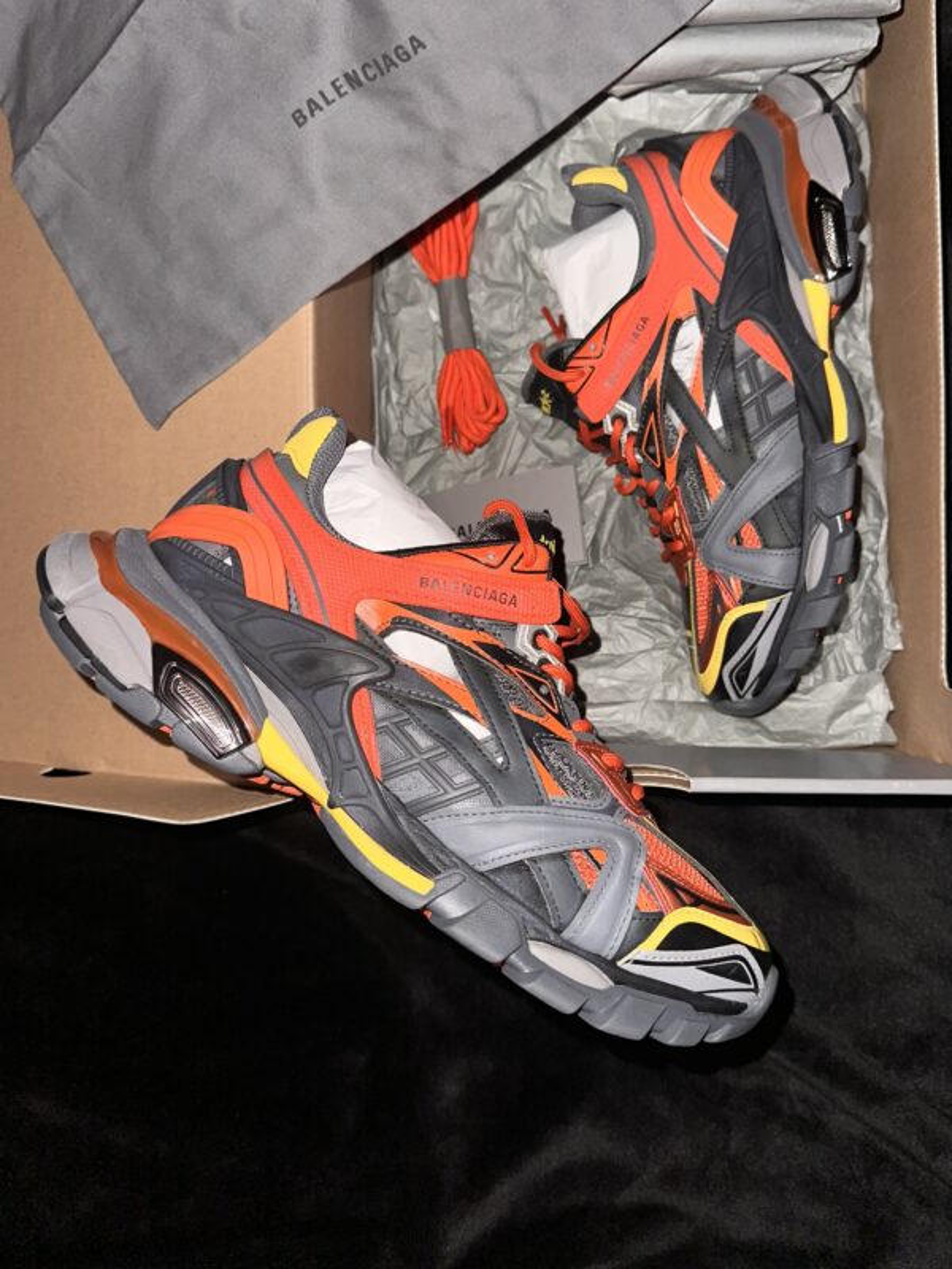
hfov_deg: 56.8
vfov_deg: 71.6
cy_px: 634
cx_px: 476
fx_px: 880
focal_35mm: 24
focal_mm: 6.86
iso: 80
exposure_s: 1/4
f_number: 1.78
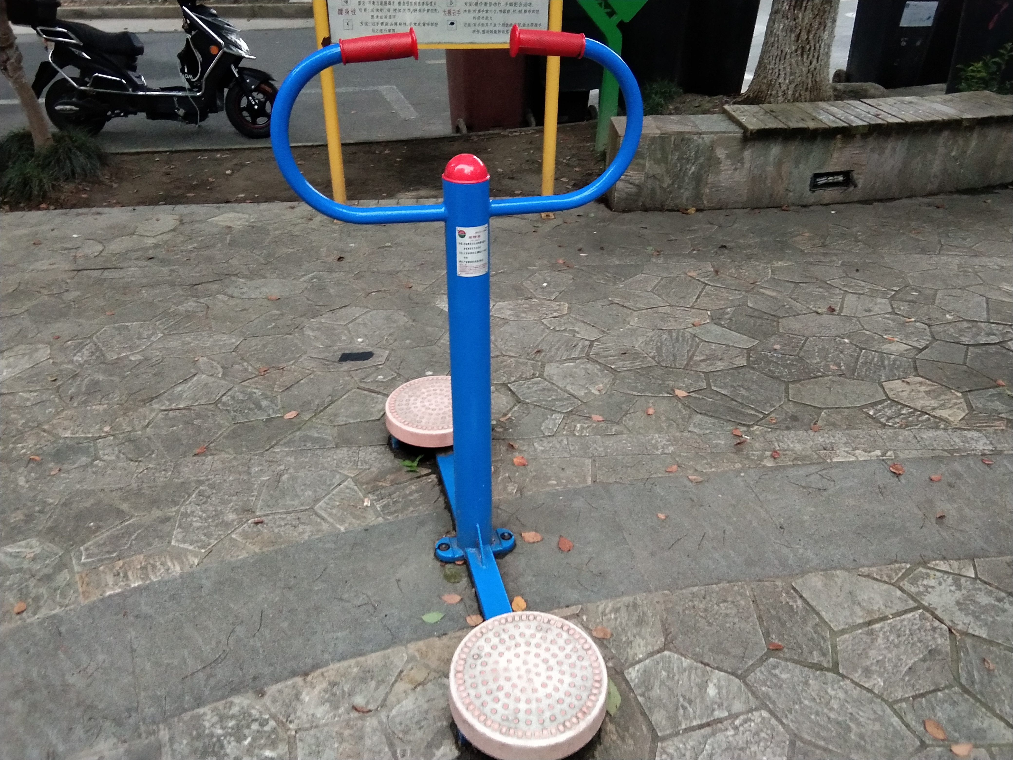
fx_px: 907
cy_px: 380
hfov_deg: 58.4
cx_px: 506
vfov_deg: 45.4
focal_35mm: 31
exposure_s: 1/20
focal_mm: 3.69
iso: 640
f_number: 2.2
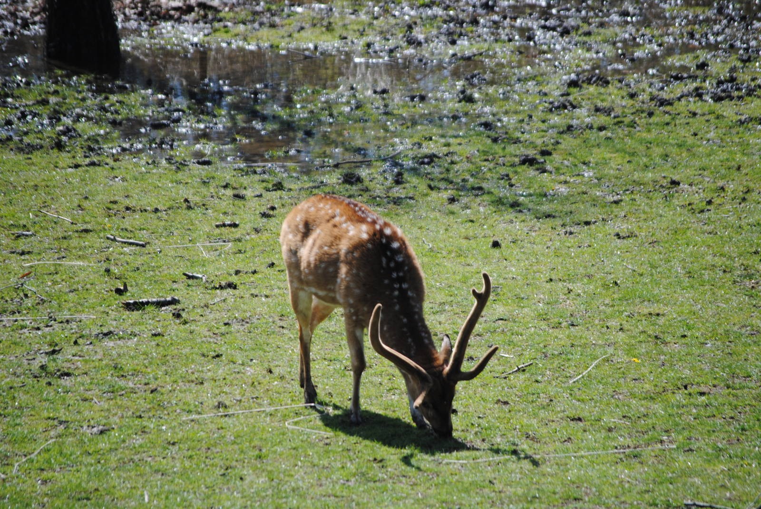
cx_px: 380
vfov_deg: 5.6
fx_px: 5238
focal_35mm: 248
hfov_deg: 8.3
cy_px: 254
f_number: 5.3
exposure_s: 1/640
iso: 200
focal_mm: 165
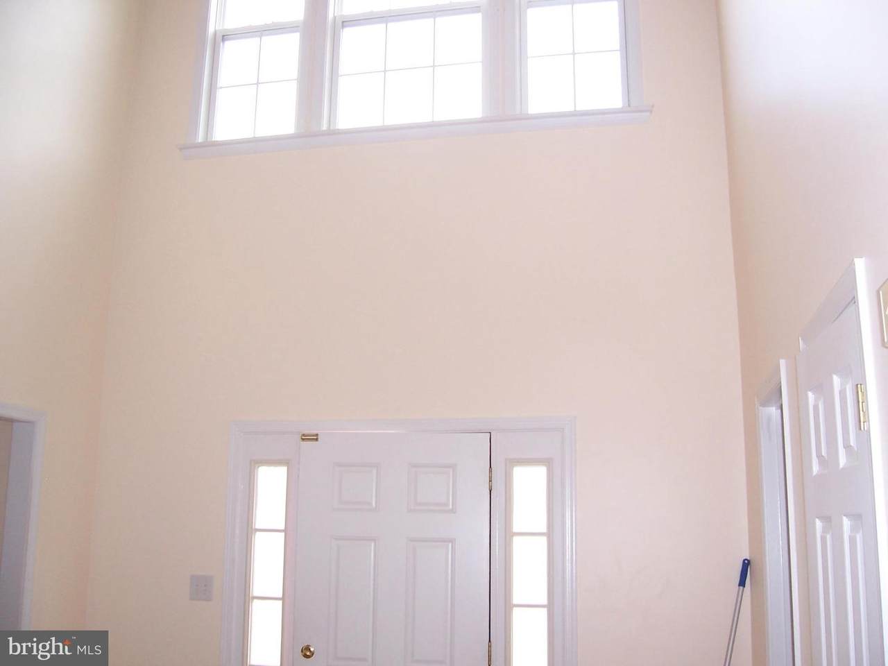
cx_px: 444
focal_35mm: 36
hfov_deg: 51.4
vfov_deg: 39.7
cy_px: 333
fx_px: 924
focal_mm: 6
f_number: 3
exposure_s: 1/60
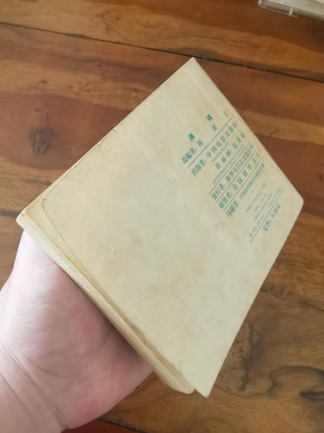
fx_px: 337
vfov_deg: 65.3
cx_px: 162
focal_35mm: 27
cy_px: 216
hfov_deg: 51.4
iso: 320
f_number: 2.2
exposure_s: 1/33.3
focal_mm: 2.26
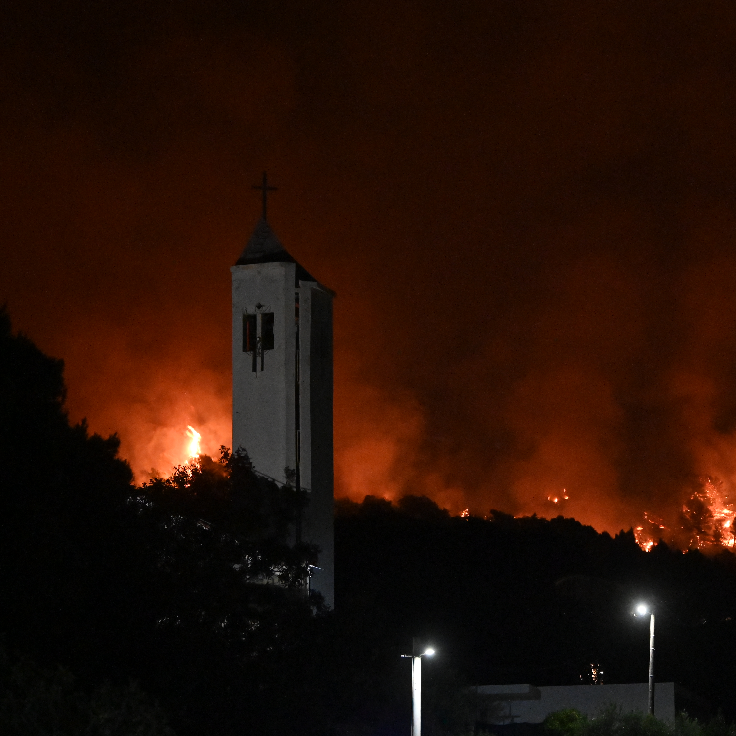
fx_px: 3247
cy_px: 367
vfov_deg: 12.9
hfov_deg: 12.9
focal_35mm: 135
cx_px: 529
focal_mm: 105
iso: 8000
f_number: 3.5
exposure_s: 1/250
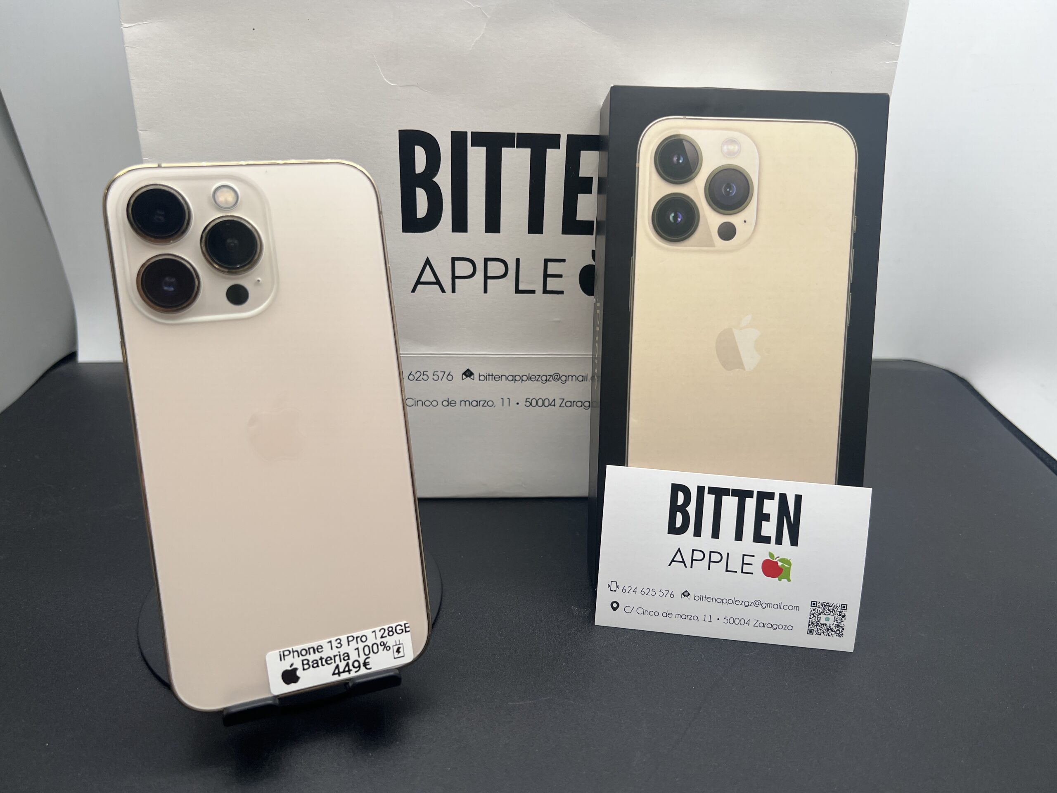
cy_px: 396
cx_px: 528
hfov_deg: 67.3
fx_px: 794
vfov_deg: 53.1
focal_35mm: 26
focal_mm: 5.7
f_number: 1.5
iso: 50
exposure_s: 1/484
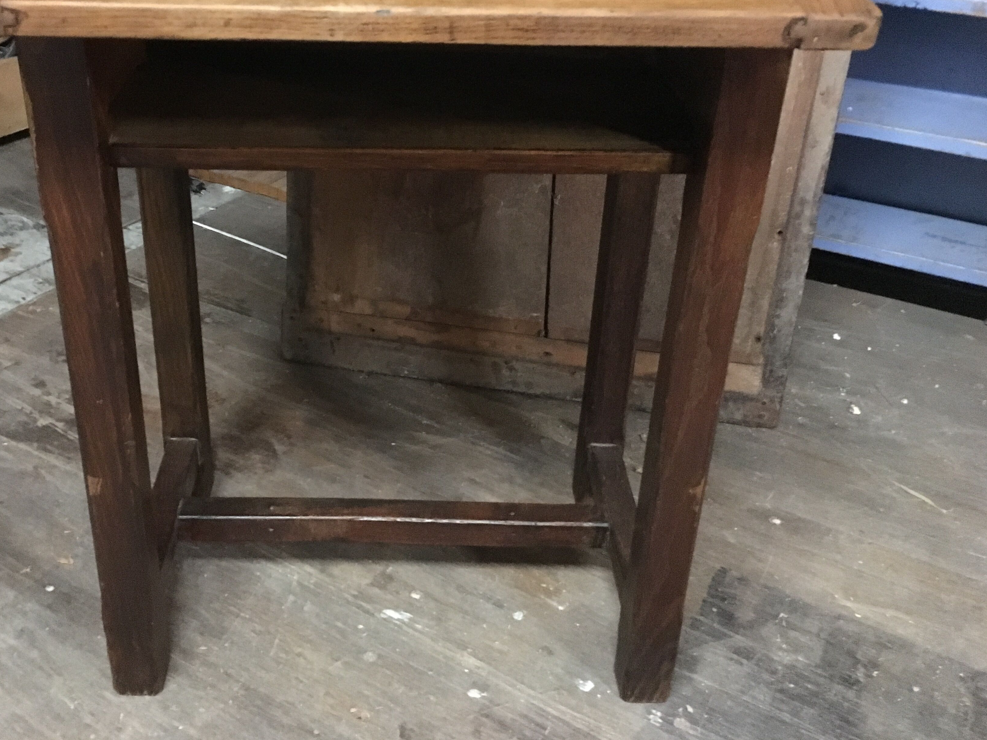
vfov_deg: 39.5
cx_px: 397
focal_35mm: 36
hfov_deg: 51.0
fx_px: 1026
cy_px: 293
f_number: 2.2
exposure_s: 1/17
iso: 800
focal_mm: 4.15
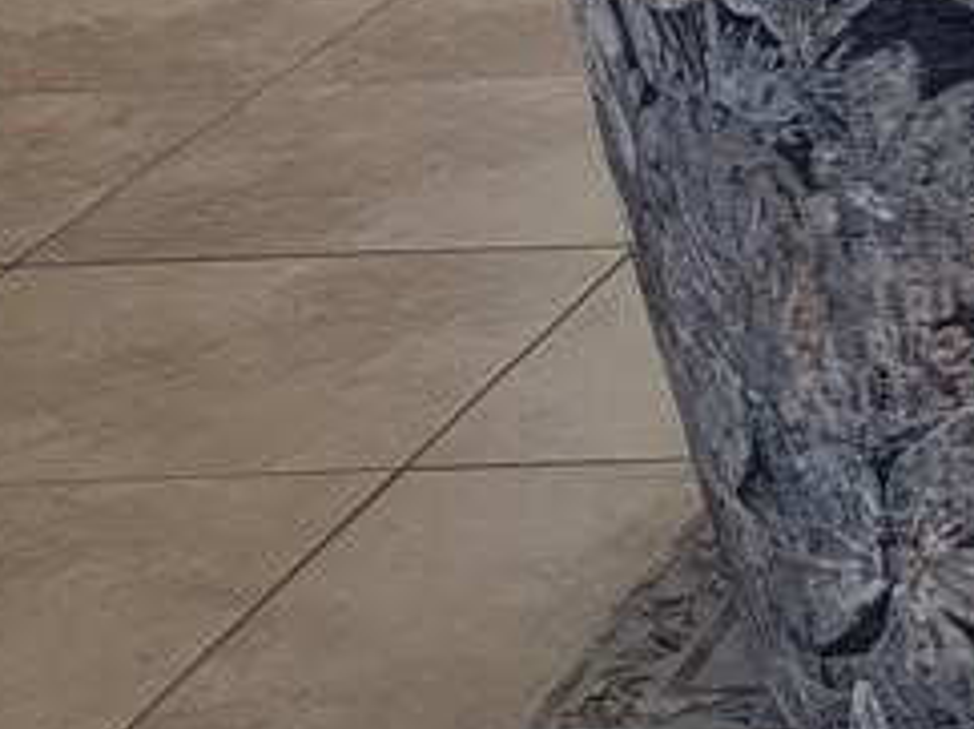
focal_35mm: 172
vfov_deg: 8.3
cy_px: -608
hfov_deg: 9.8
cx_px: 2515
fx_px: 4835
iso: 40
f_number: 1.5
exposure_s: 1/121
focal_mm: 5.7
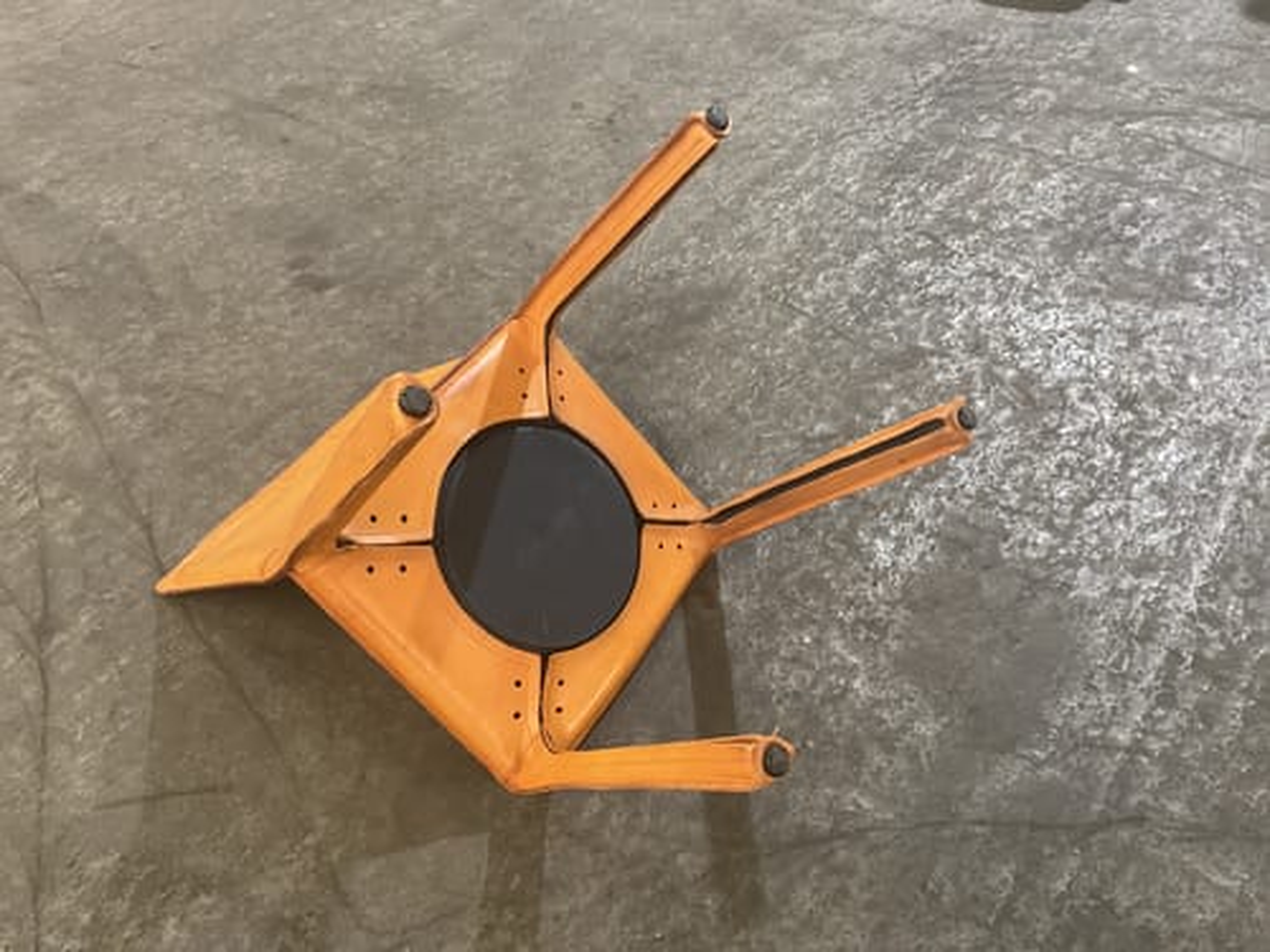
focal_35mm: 29
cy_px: 476
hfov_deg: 61.7
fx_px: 1064
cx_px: 635
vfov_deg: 48.2
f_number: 1.8
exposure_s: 1/33
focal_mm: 3
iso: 250
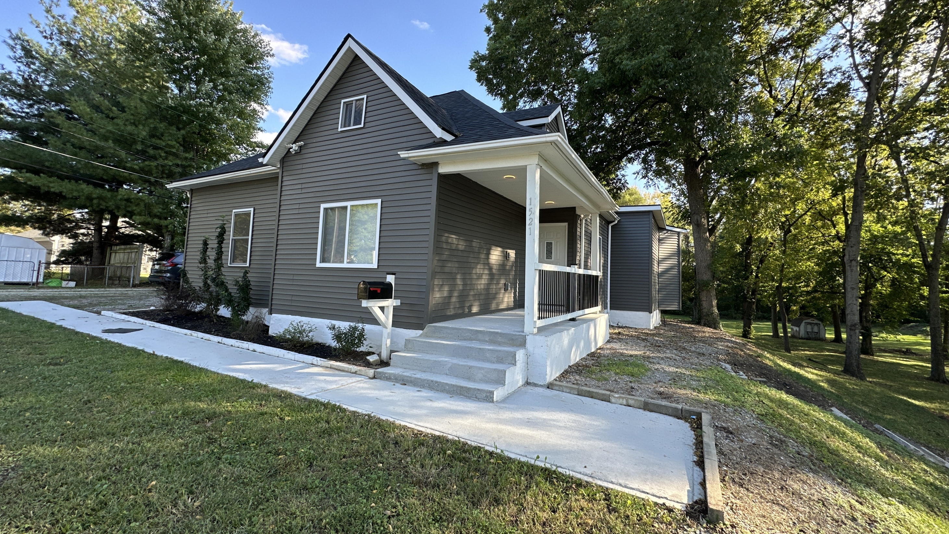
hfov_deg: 99.4
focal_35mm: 16
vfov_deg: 67.0
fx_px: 403
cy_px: 244
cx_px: 477
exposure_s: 1/235
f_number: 2.2
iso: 40
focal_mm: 2.22
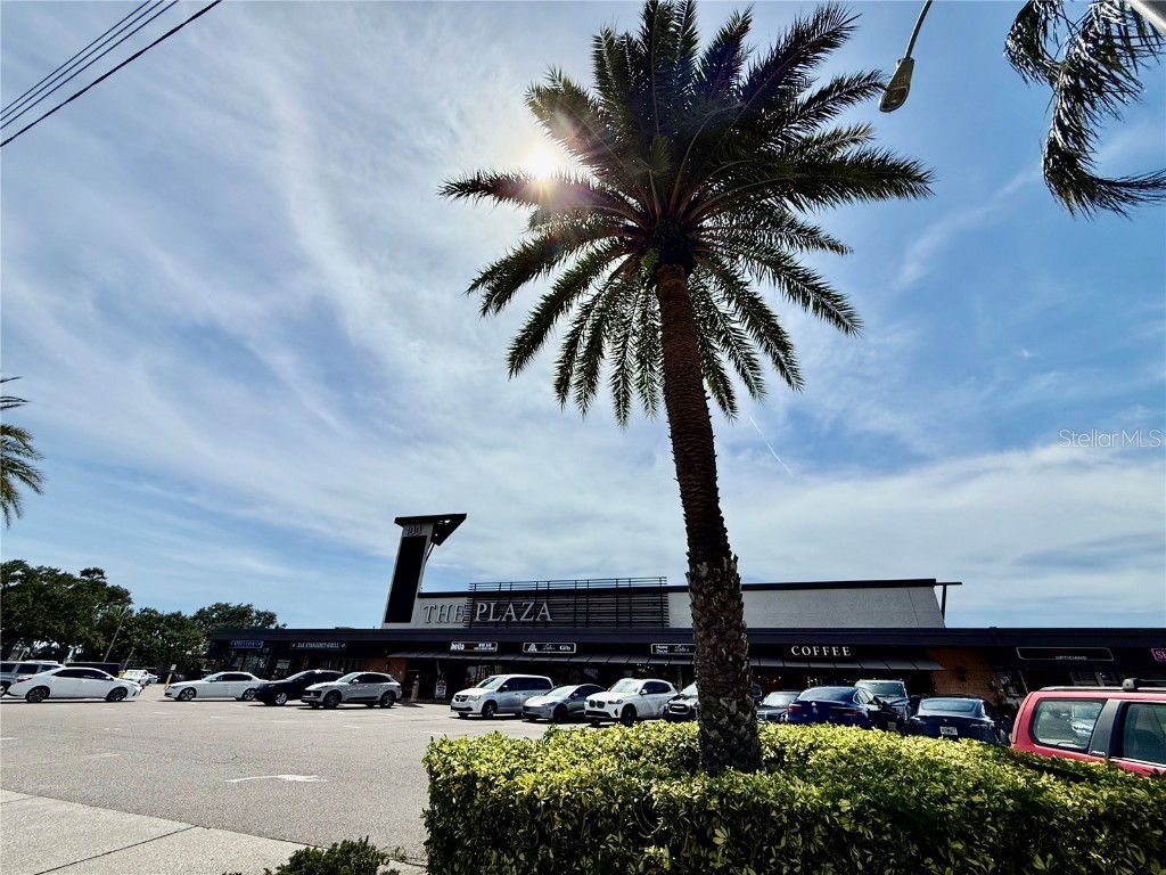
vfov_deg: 85.7
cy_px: 438
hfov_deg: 102.1
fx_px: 472
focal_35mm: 14
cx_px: 583
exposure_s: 1/5618
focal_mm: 2.22
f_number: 2.2
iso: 40
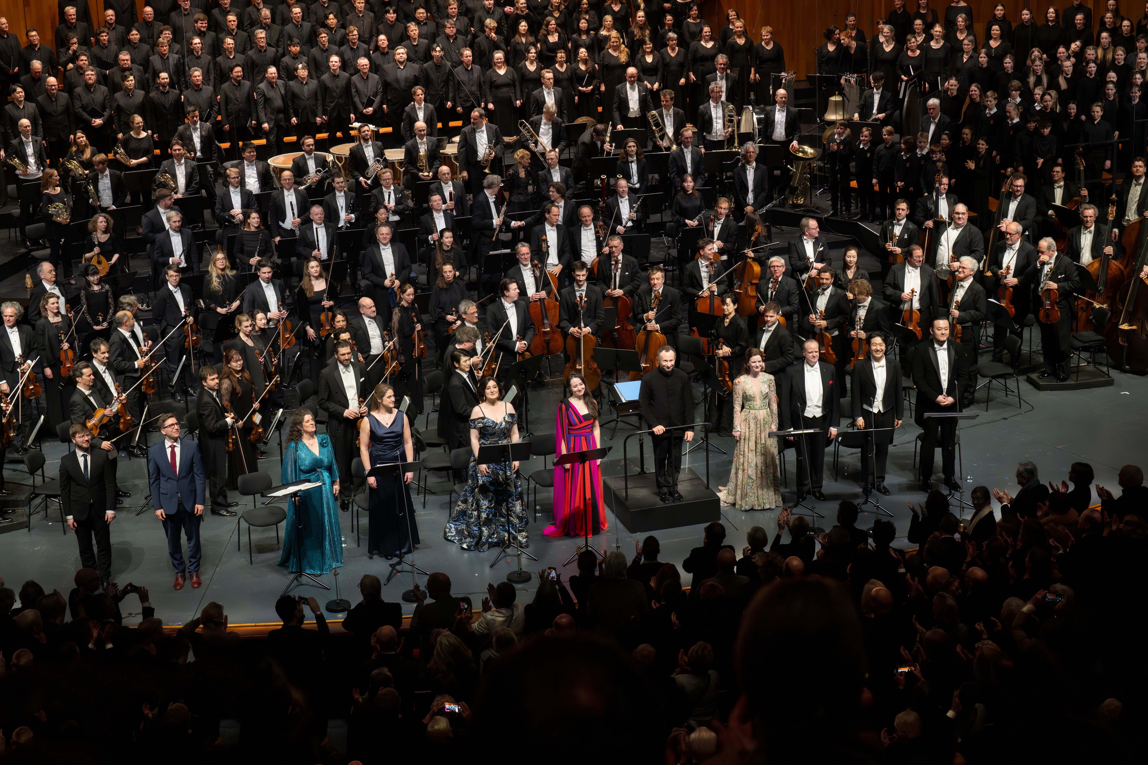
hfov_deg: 28.8
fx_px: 2232
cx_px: 574
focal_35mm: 70
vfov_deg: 19.5
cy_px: 382
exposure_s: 1/200
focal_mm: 70
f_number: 7.1
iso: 4000
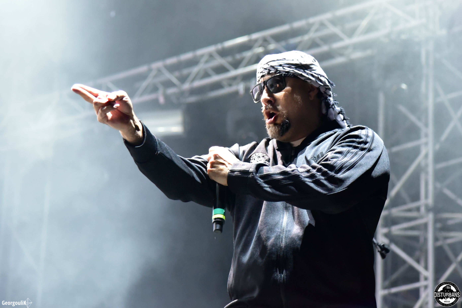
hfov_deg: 20.8
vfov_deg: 14.0
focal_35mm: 98
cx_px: 231
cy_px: 154
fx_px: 1258
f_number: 4
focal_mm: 98
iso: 6400
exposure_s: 1/250
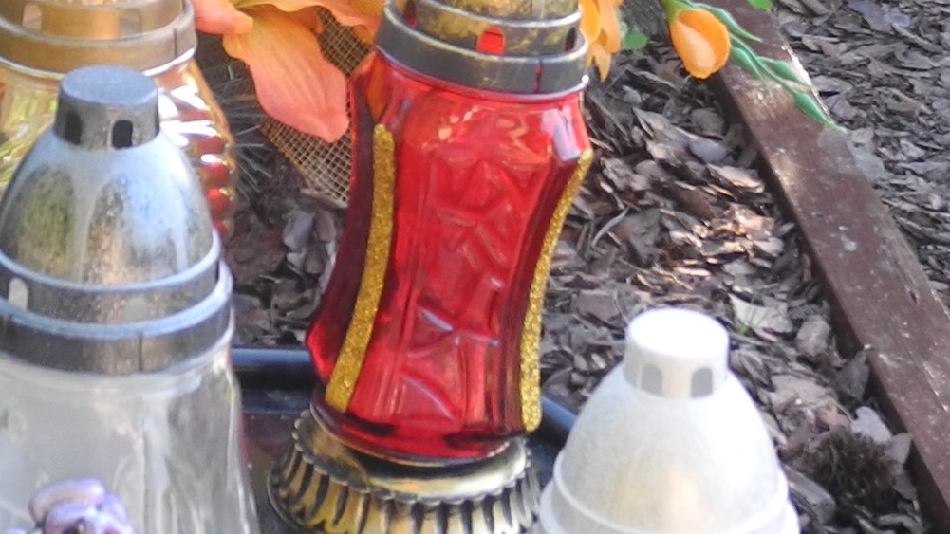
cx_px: 147
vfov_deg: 9.0
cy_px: -545
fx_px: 3199
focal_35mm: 127
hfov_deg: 16.7
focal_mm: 6.8
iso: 100
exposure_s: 1/60
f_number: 2.8
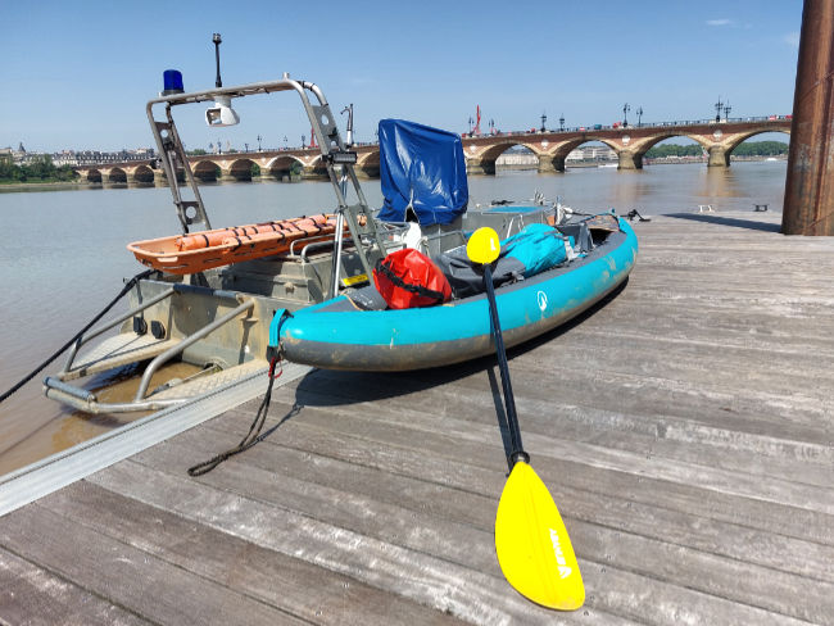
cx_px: 417
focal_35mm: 25
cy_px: 313
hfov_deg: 69.4
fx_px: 603
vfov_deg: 54.9
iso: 25
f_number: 1.8
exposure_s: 1/1398
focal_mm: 5.2
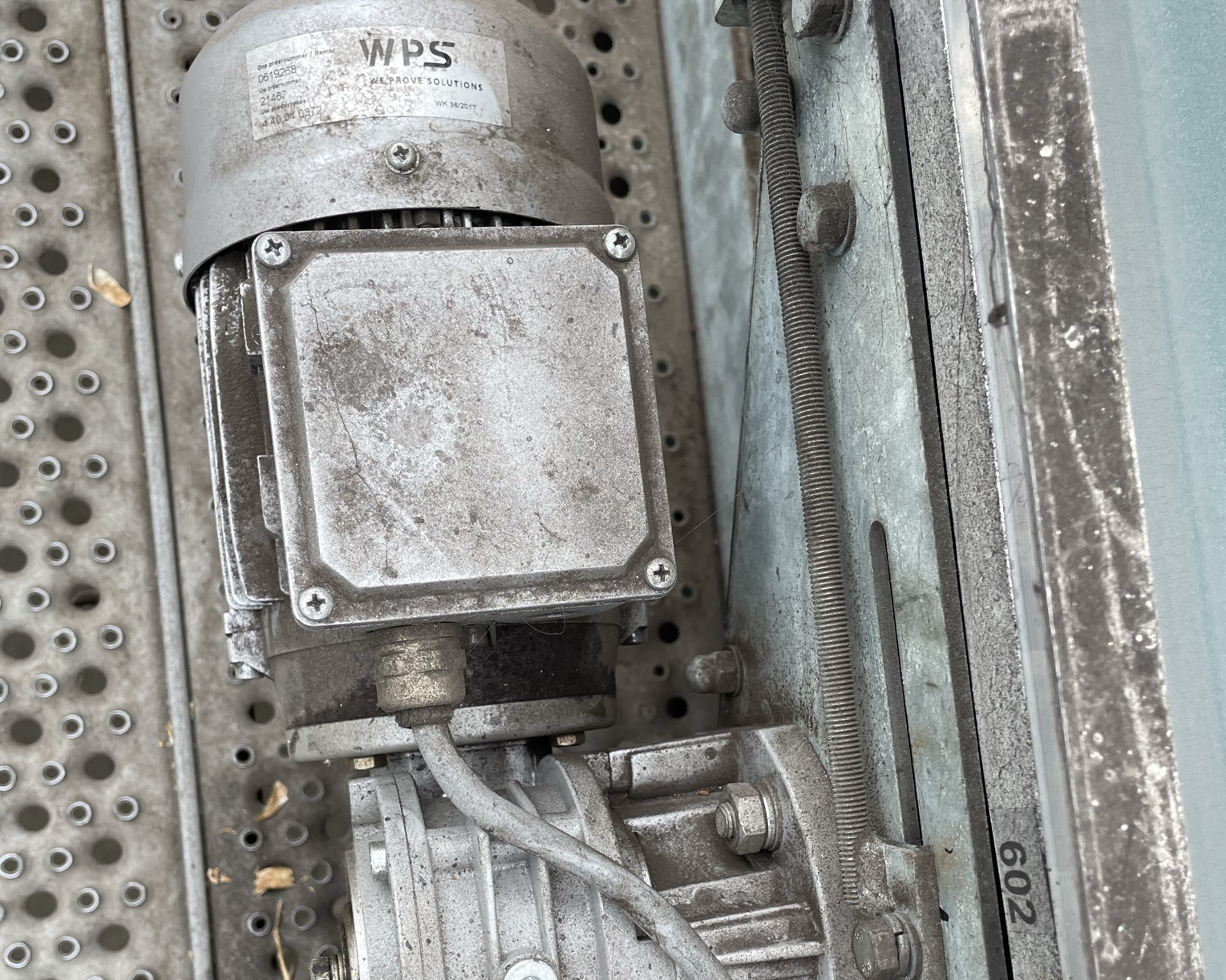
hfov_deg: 52.8
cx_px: 614
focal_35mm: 34
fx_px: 1234
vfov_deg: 42.7
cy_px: 665
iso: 32
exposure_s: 1/121
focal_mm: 4.2
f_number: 1.6
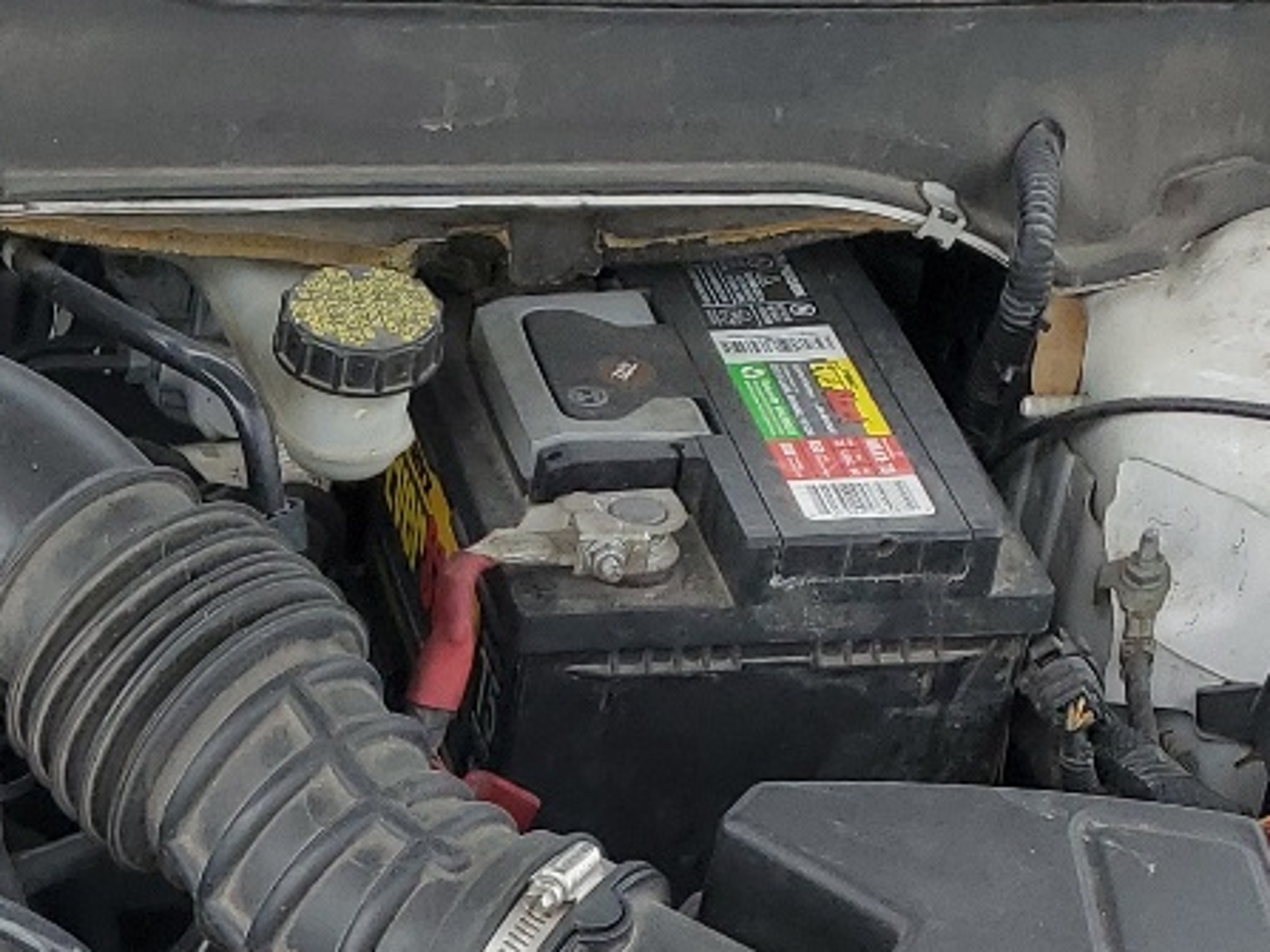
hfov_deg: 19.7
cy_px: 1506
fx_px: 3411
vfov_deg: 14.6
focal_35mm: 93
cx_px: -307
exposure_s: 1/227
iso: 50
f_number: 1.5
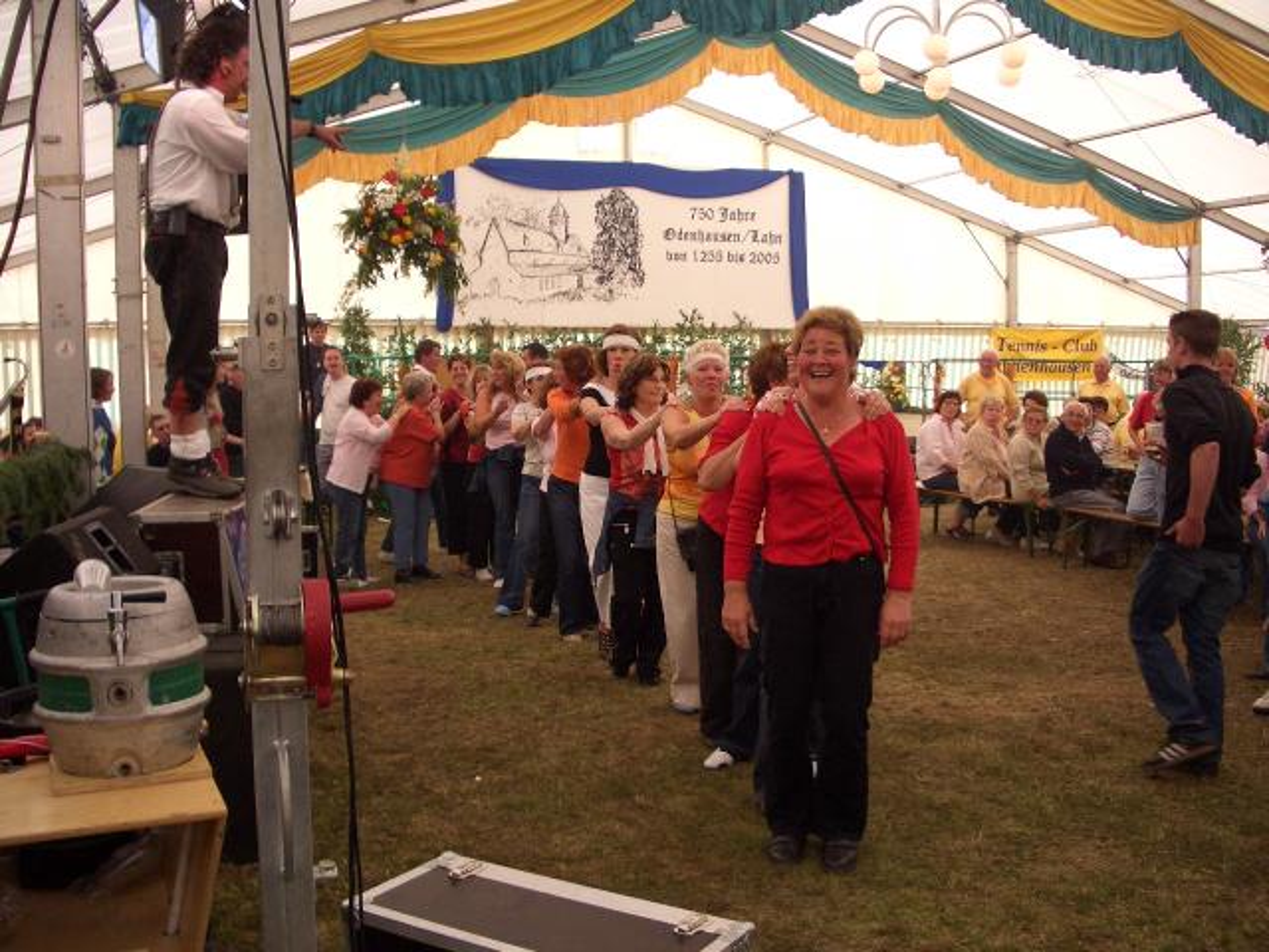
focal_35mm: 35
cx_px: 634
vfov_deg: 40.7
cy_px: 476
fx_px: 1283
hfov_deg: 52.6
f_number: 2.6
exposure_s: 1/160
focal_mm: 5.8
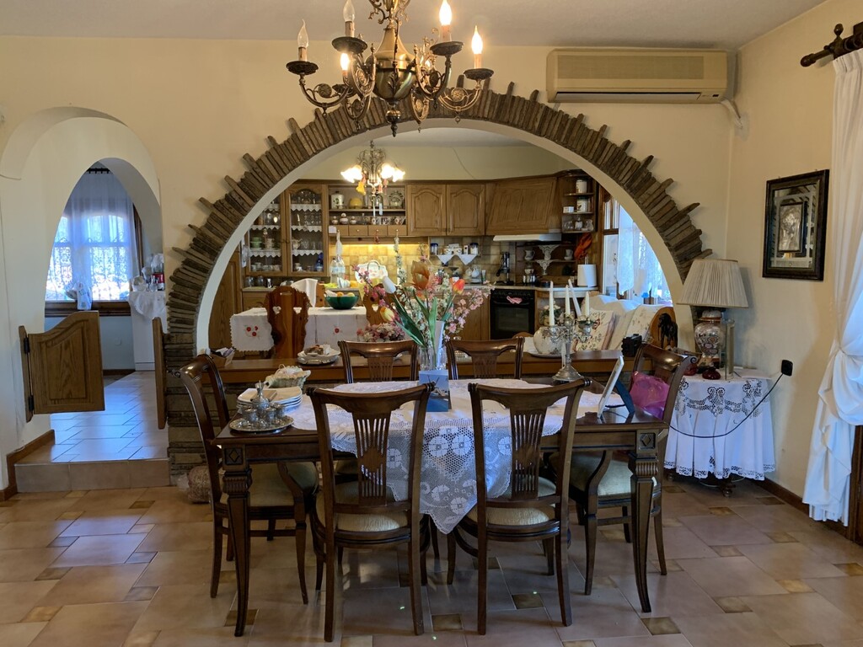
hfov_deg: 67.3
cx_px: 432
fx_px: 648
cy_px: 324
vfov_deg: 53.1
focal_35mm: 26
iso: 250
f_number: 1.8
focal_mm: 4.25
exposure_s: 1/50
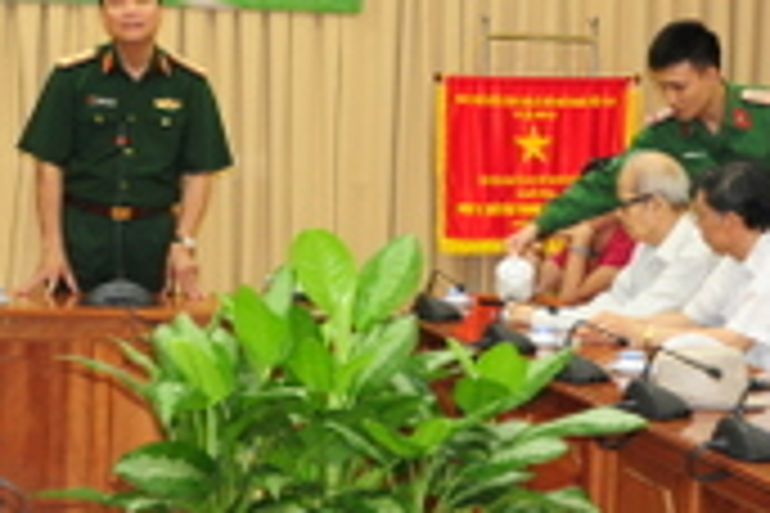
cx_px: 221
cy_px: 158
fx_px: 2438
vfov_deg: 12.0
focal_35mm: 114
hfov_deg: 17.9
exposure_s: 1/40
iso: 800
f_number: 5
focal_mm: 26
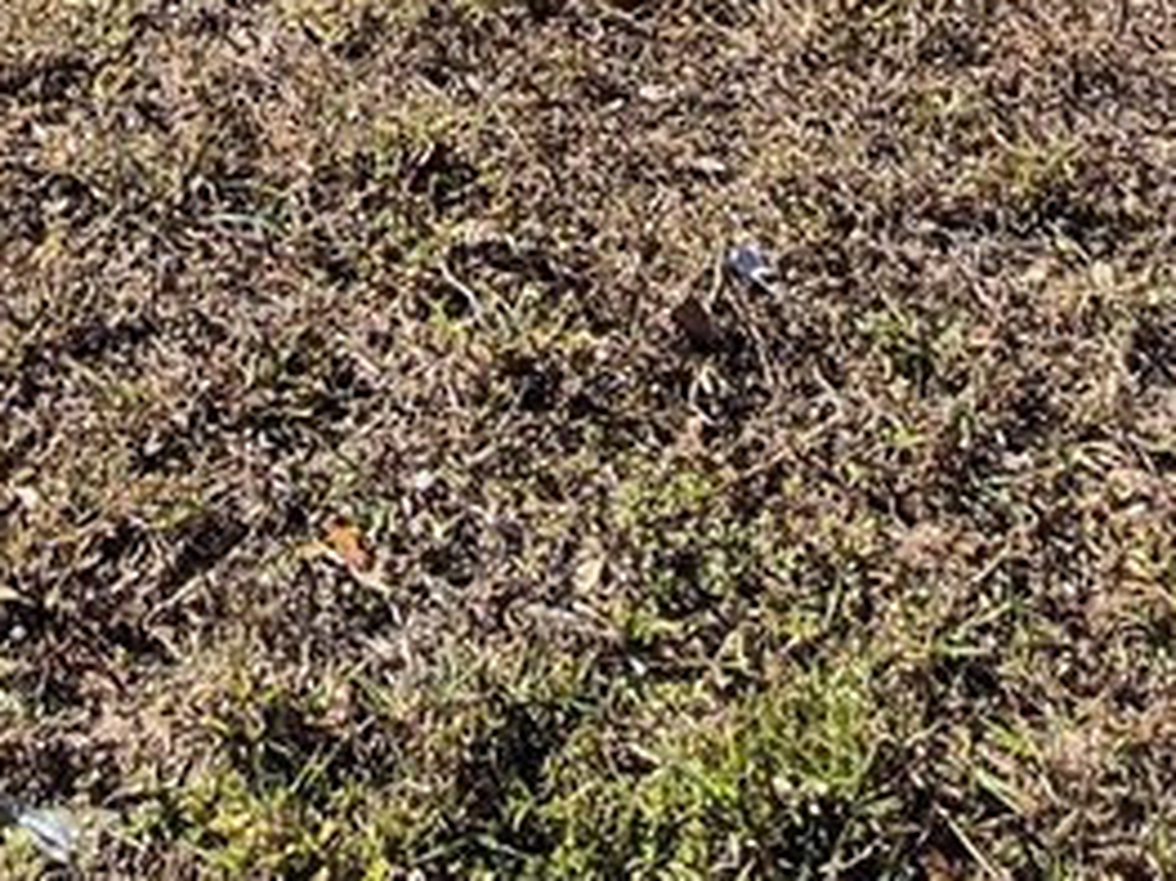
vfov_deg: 13.6
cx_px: 344
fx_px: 2683
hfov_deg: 24.5
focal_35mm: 79
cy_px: -1212
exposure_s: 1/1876
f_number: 2.2
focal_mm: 1.74
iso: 50
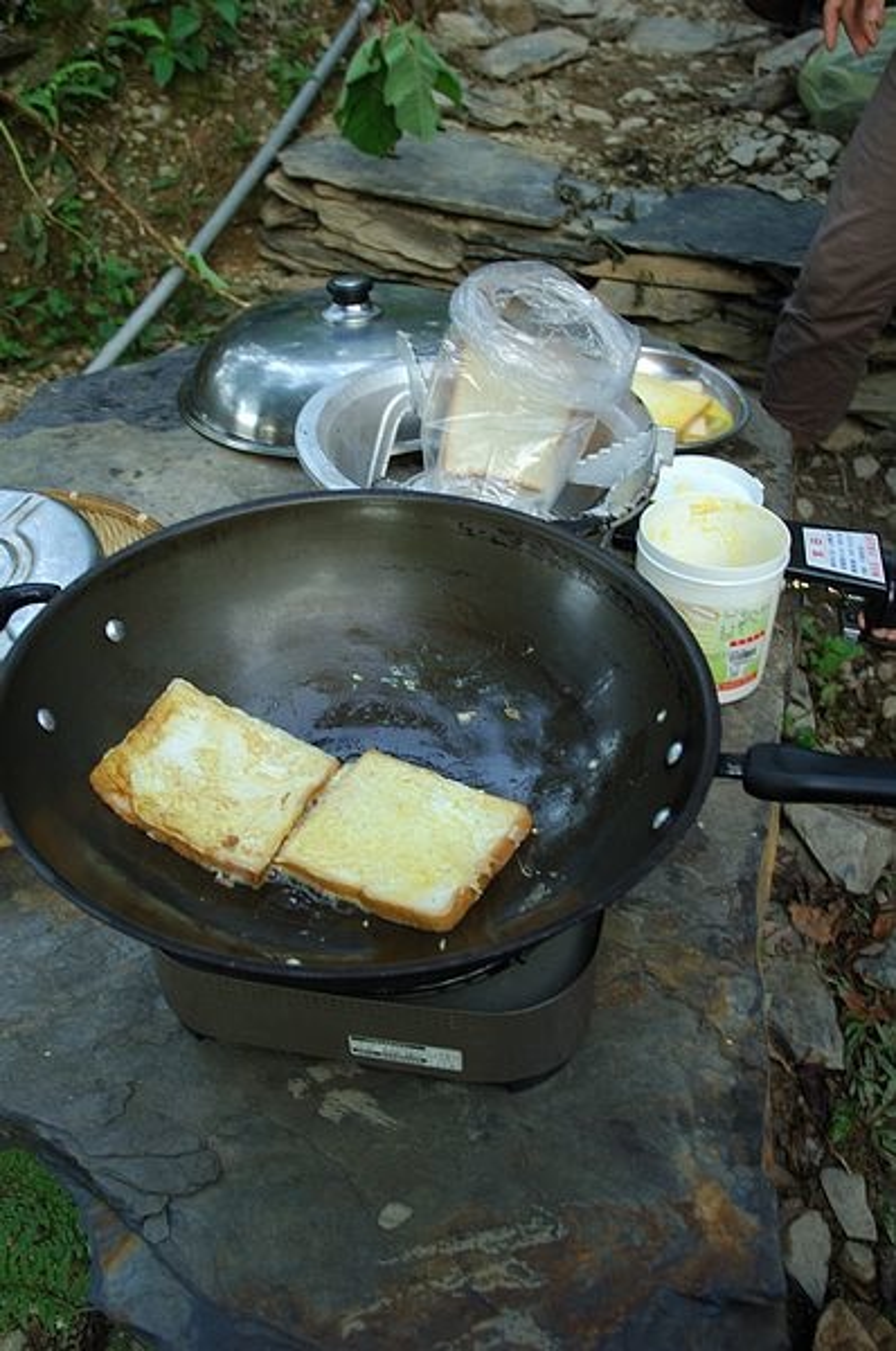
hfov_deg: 39.8
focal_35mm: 33
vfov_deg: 57.3
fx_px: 1236
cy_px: 676
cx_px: 448
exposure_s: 1/40
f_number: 3.8
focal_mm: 22
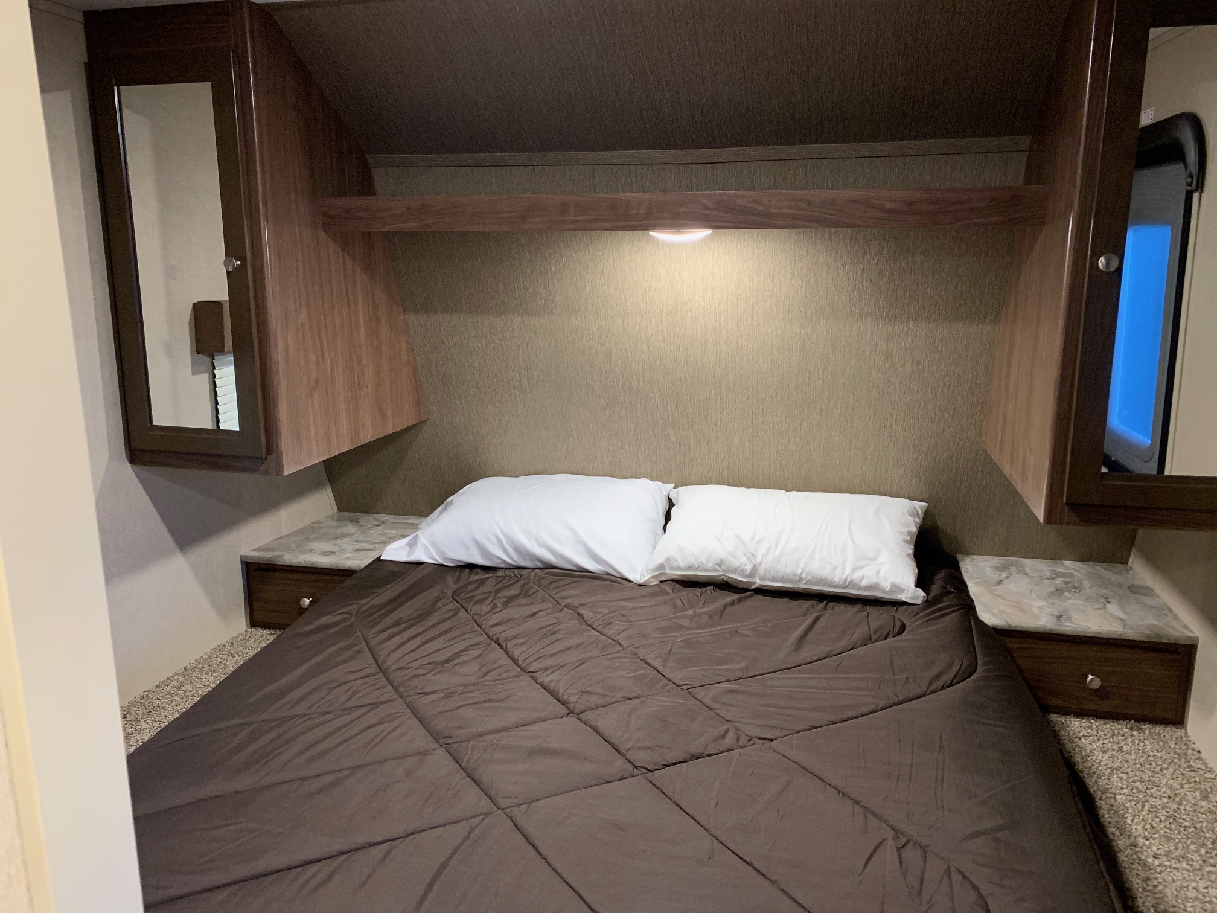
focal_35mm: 26
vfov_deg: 53.1
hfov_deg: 67.3
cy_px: 456
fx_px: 914
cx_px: 608
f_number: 1.8
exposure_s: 1/40
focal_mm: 4.25
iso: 400
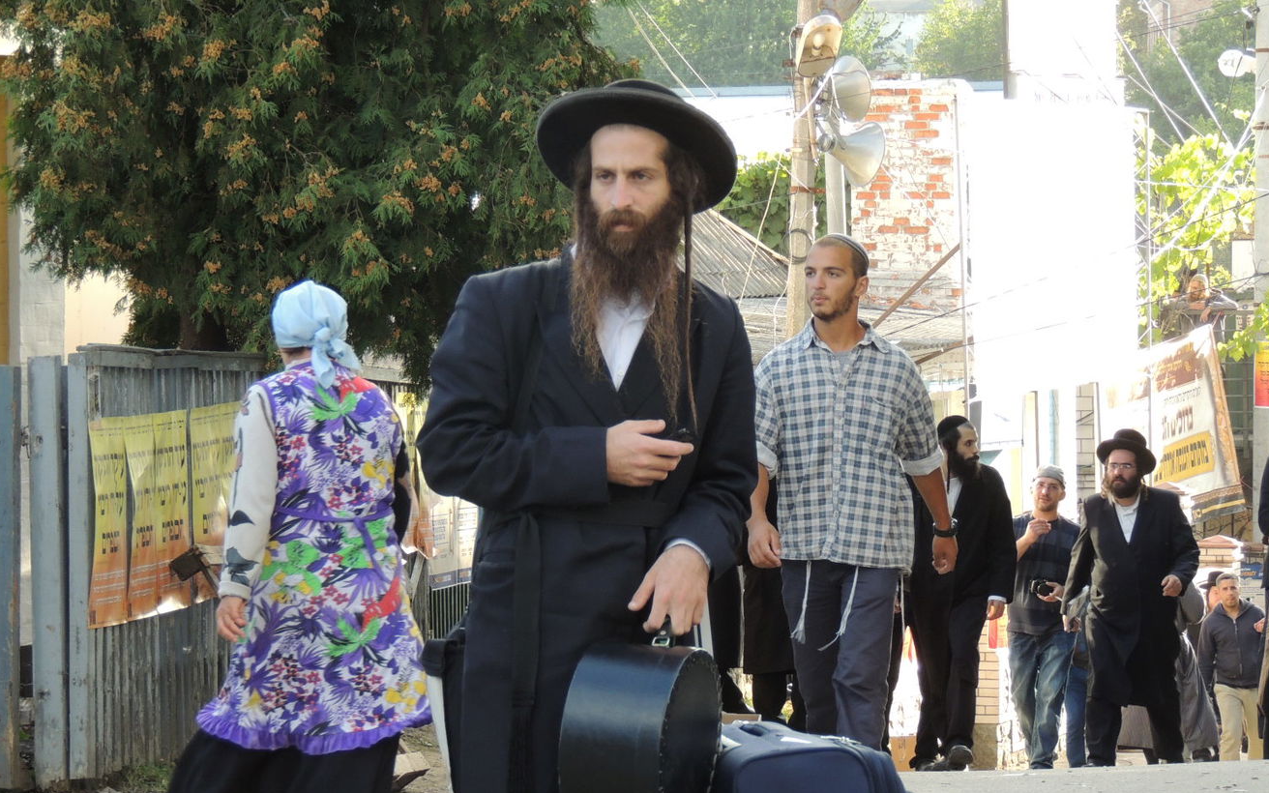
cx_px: 635
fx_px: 5672
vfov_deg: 8.0
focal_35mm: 164
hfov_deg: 12.8
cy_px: 438
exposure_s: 1/125
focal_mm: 25.8
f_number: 4.4
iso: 250
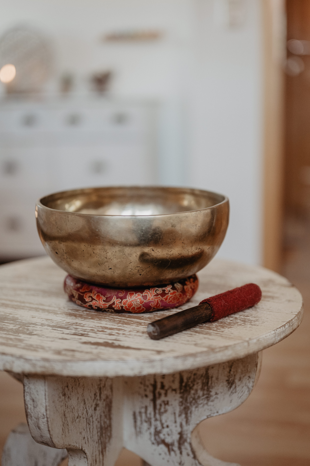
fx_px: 646
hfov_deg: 27.0
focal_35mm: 50
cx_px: 155
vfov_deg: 39.6
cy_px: 233
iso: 1000
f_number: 1.8
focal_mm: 50
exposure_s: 1/320
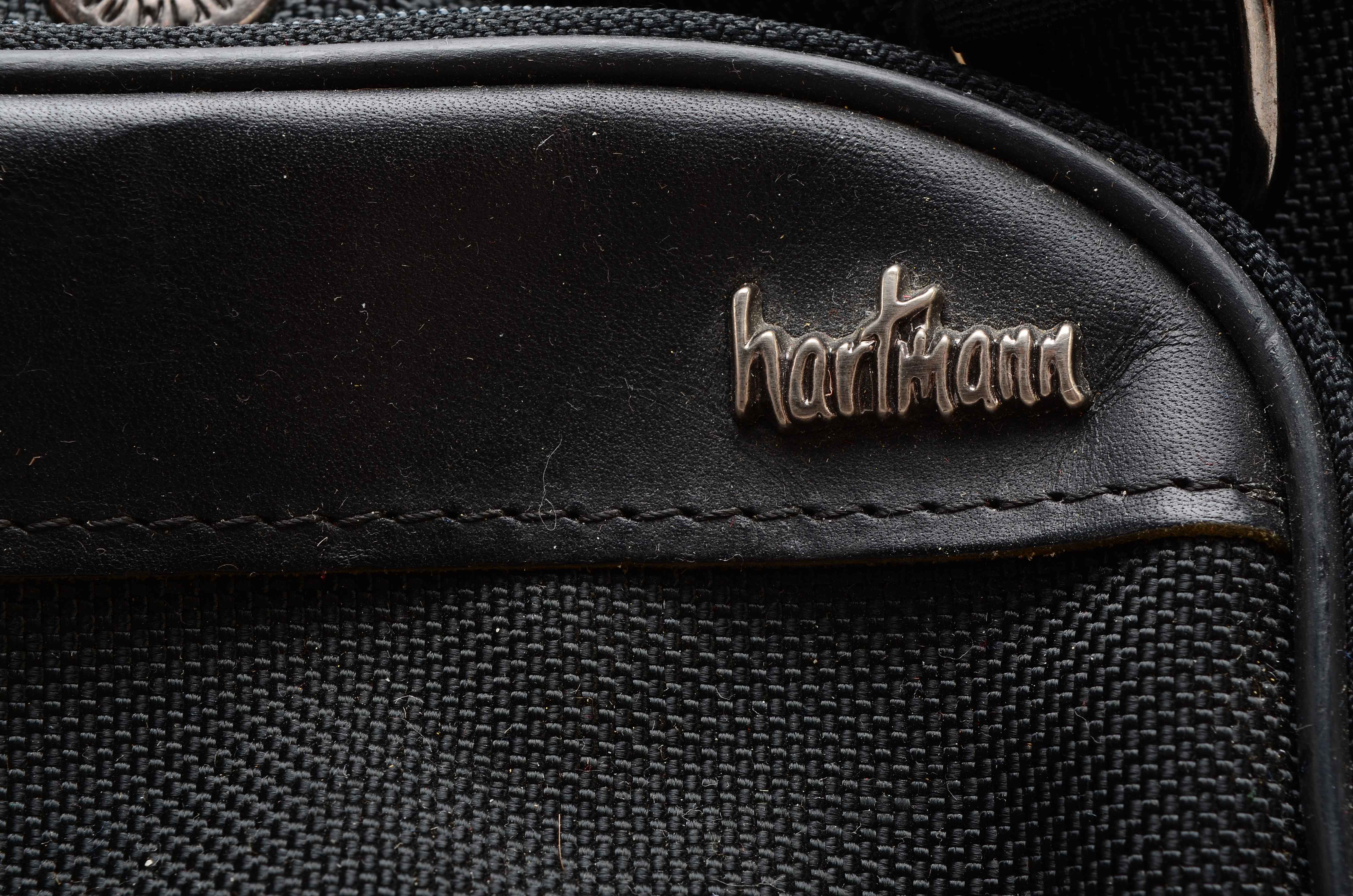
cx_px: 676
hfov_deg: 24.7
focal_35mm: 82
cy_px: 448
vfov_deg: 16.5
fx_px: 3094
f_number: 16
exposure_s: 1/160
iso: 100
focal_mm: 55
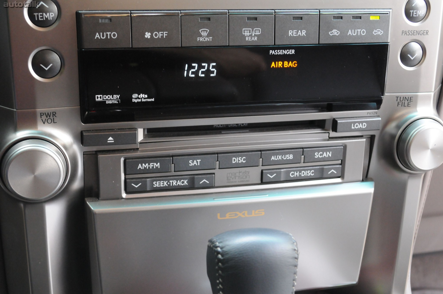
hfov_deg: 37.9
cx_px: 222
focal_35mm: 52
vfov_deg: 25.7
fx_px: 645
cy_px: 147
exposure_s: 1/50
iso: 2000
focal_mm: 35
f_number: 6.3
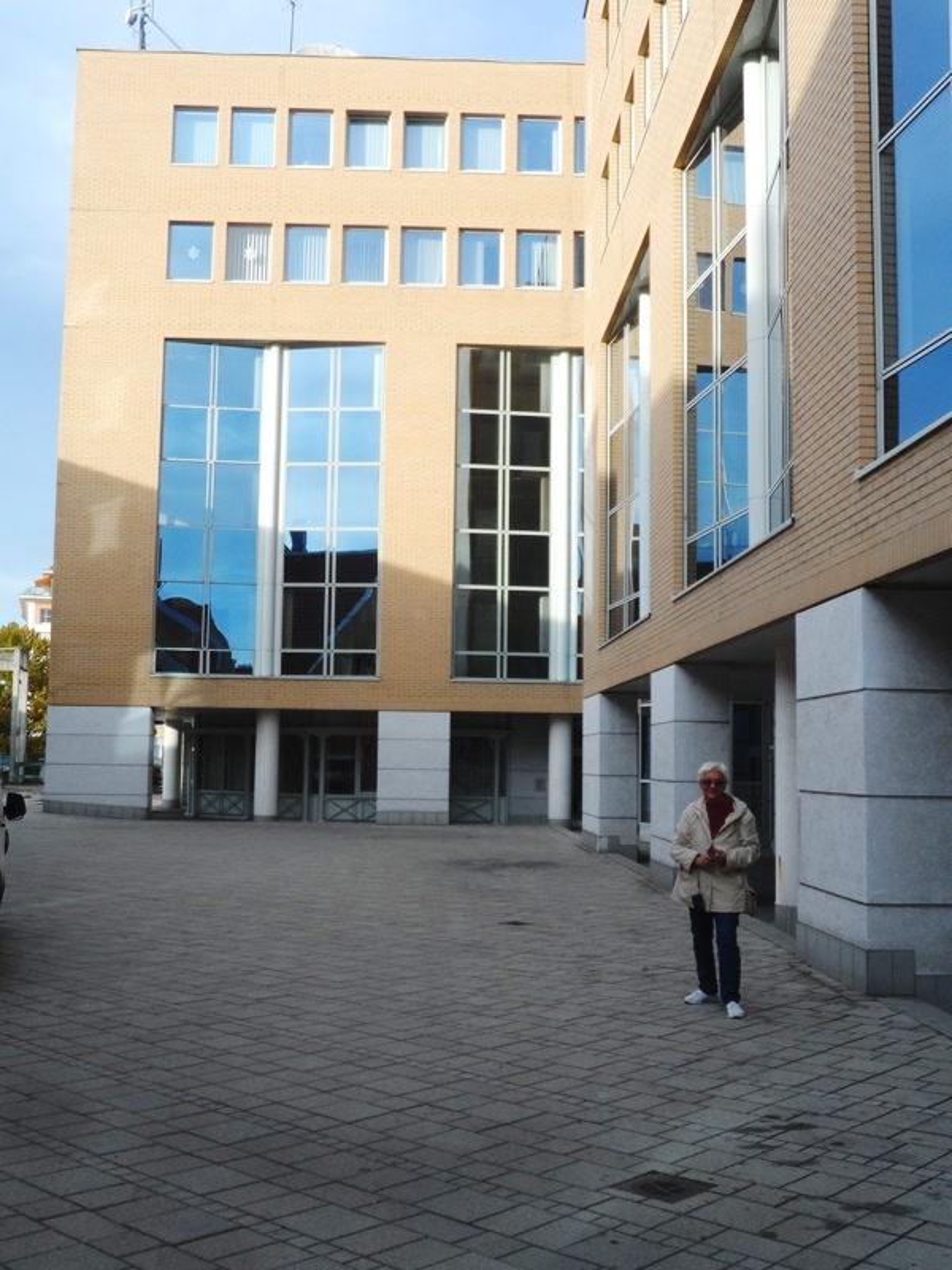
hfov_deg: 35.1
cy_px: 635
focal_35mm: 41
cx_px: 476
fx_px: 1503
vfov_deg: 45.8
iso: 80
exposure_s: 1/350
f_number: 3.7
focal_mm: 6.8
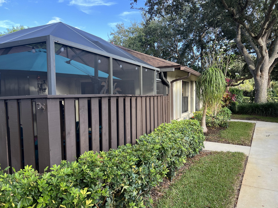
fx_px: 209
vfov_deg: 53.1
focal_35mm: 26
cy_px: 104
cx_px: 139
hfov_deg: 67.3
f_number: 1.5
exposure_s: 1/395
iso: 50
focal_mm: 5.7
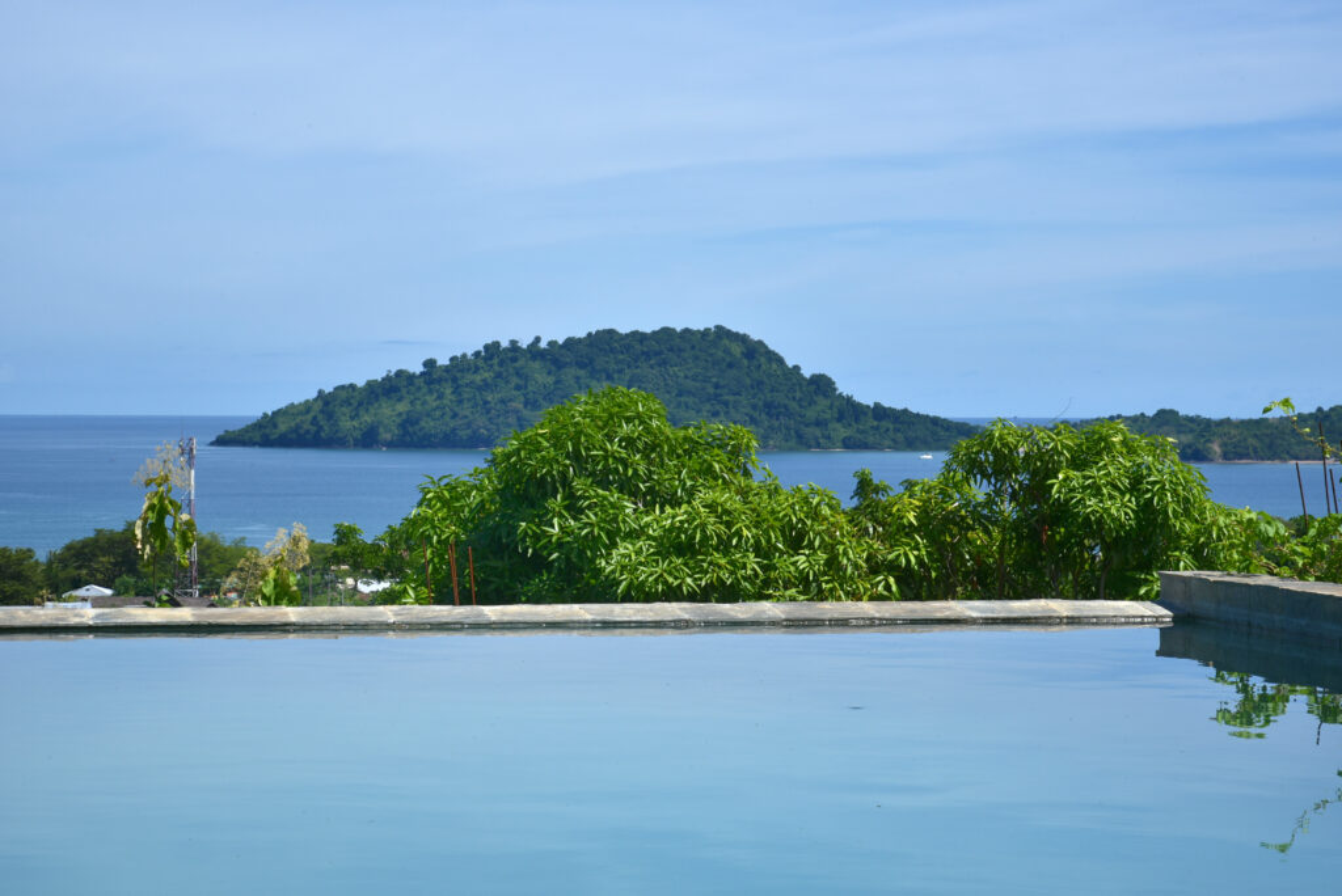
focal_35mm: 98
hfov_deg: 20.8
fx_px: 3655
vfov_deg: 14.0
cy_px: 448
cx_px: 671
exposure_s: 1/250
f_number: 18
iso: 200
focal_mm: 98
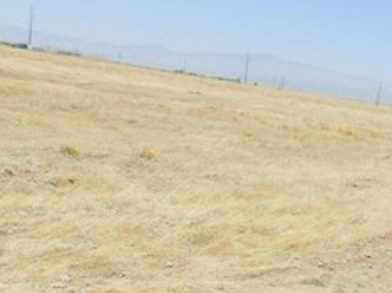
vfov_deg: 23.0
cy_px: 229
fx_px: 713
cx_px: 389
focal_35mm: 63
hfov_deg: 28.9
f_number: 6
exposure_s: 1/500
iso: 125
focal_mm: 4
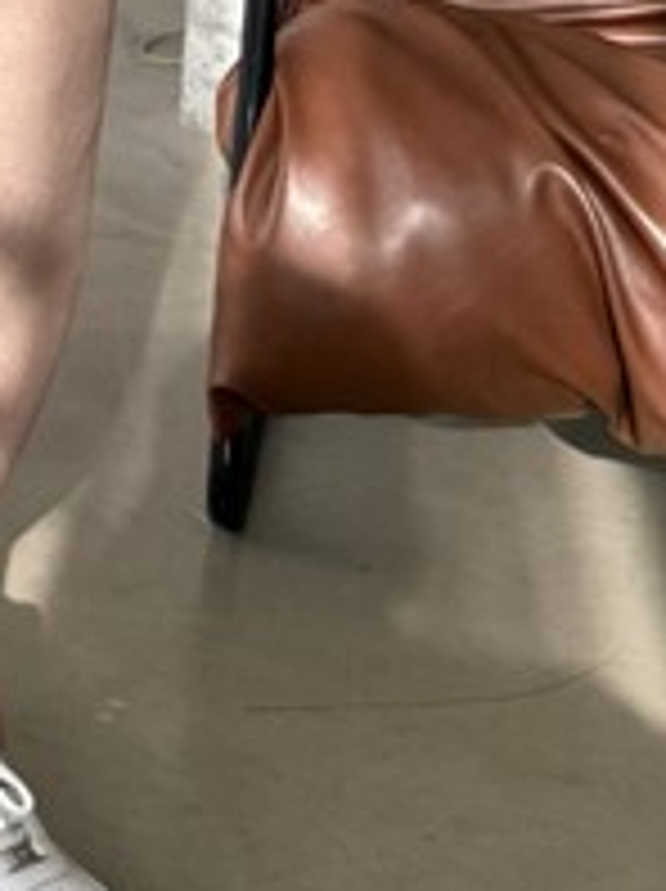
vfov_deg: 18.9
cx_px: -248
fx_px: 2494
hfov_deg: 14.5
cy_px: -234
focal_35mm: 97
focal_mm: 6.76
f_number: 1.78
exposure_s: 1/419
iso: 80
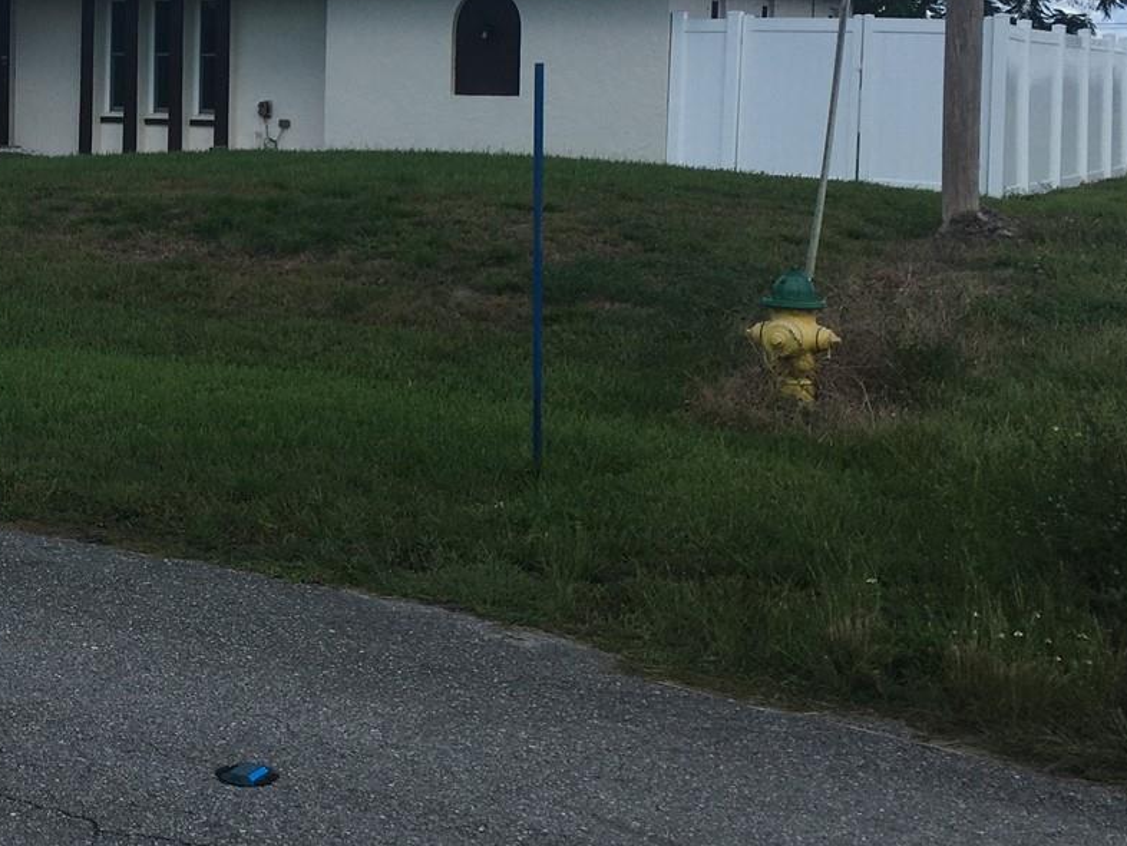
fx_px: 1921
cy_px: 159
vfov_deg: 24.4
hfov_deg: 31.5
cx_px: 162
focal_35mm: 59
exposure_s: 1/1972
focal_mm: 4.15
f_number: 2.2
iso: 25
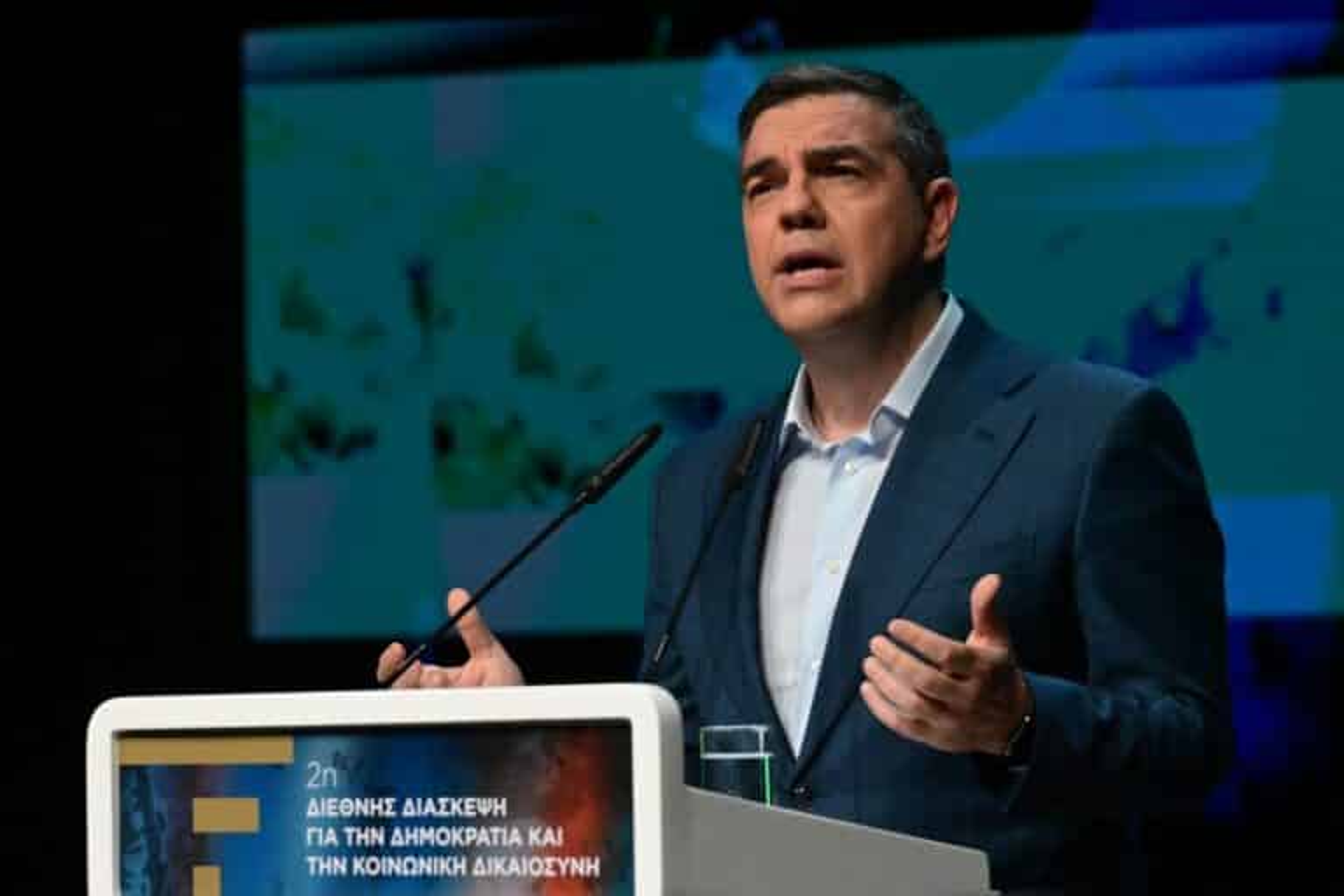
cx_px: 672
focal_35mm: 285
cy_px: 448
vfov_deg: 4.8
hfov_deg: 7.2
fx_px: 10639
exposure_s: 1/640
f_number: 5.6
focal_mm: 190
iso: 10000
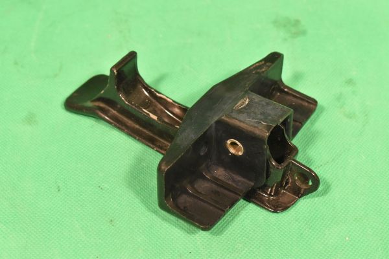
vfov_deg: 16.6
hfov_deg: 24.6
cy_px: 130
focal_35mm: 82
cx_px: 194
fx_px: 891
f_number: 11
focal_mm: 55
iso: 2500
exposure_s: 1/100
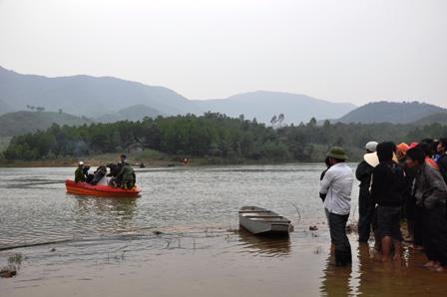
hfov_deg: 53.2
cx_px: 224
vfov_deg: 36.8
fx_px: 447
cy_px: 148
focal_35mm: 36
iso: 200
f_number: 7.1
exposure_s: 1/200
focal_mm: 24
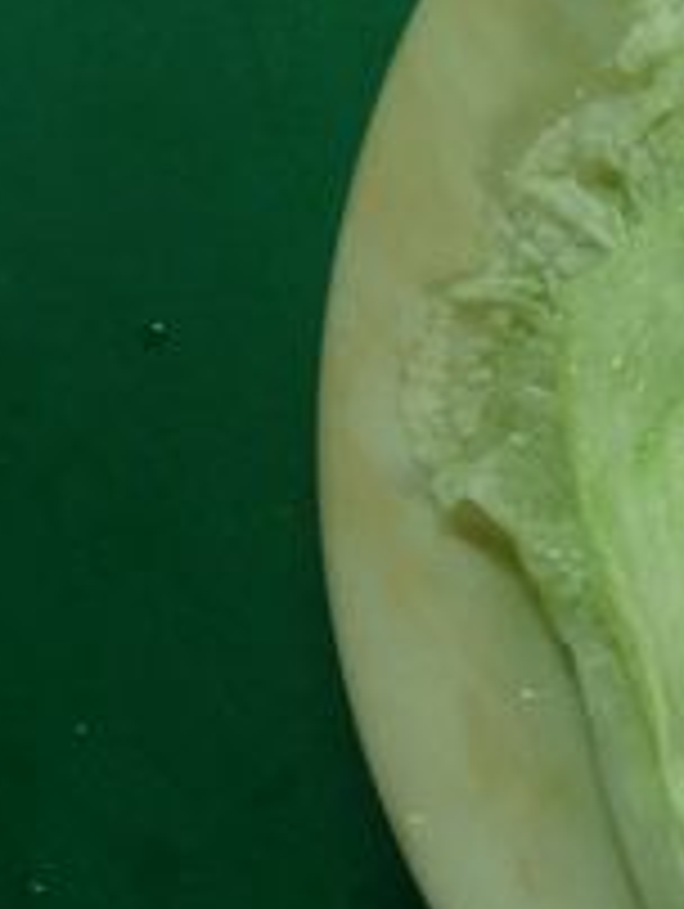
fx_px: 2787
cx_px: 1354
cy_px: 374
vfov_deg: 18.5
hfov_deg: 12.4
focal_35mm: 106
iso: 160
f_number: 2.8
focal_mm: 5.5
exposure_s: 1/30
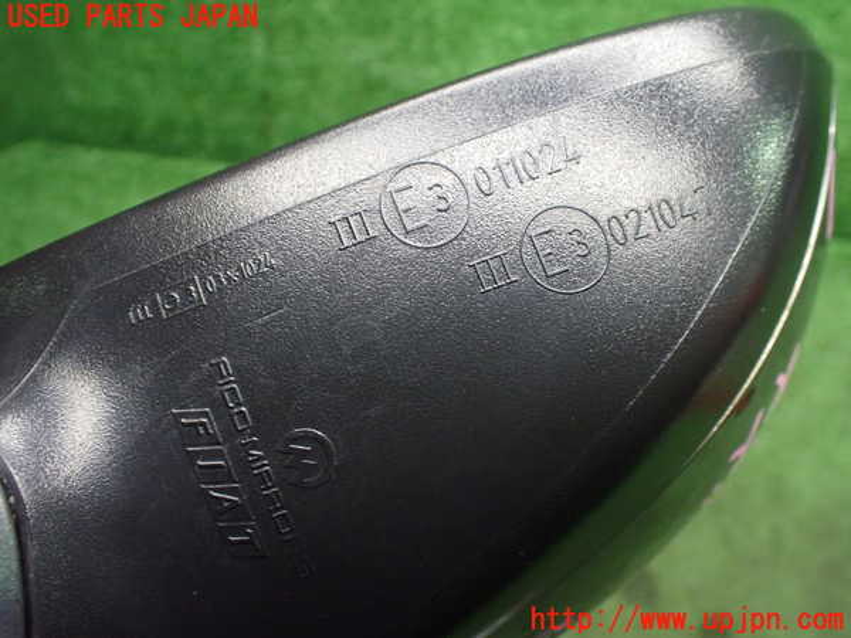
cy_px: 319
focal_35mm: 30
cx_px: 426
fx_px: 738
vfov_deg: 46.8
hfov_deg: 60.0
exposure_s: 1/100
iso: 800
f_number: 2.3
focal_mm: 5.4
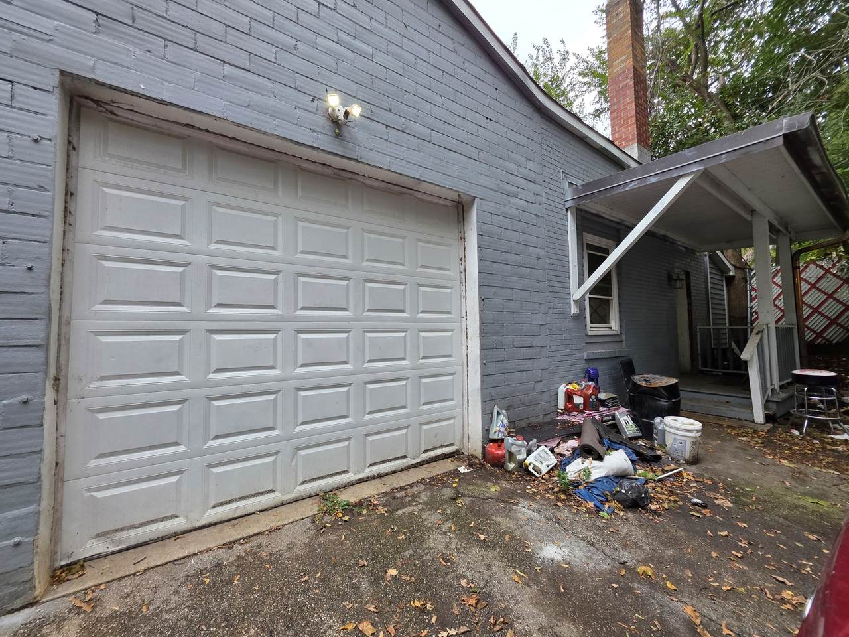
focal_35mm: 13
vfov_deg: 89.9
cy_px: 318
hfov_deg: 106.2
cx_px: 424
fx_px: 319
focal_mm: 2.2
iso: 25
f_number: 1.9
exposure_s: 1/120
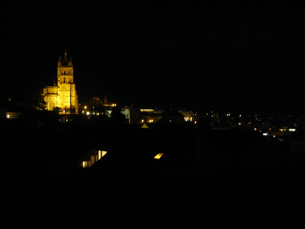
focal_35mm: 36
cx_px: 152
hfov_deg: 51.4
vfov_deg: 39.7
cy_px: 114
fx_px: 317
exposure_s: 1
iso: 200
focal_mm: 6
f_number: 2.8
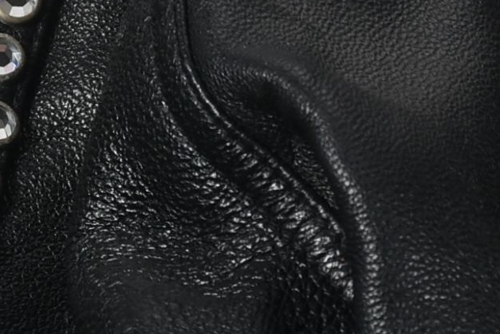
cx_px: 250
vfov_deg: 3.7
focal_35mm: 371
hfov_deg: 5.6
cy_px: -204
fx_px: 5155
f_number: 10
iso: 200
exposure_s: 1/125
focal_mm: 52
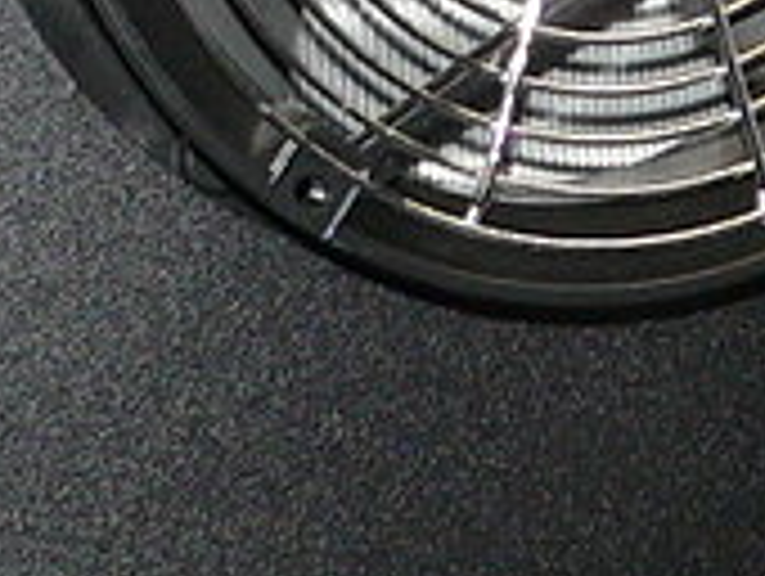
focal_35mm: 254
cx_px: 1166
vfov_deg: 5.8
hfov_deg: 7.6
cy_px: -472
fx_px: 5621
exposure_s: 1/60
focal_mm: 6
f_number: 2.8
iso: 100
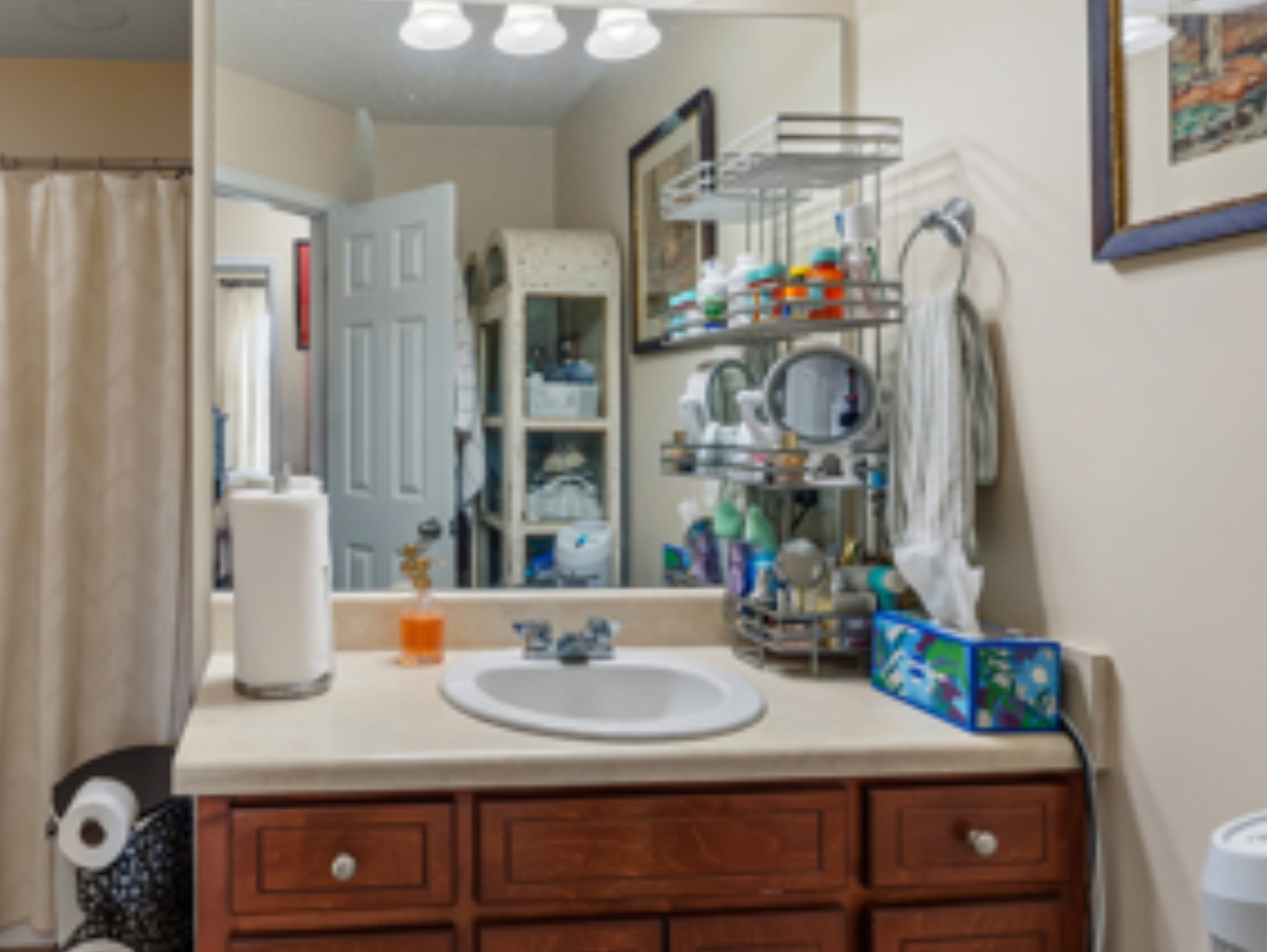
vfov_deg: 52.6
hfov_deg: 64.4
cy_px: 364
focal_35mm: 26
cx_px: 366
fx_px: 952
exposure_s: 1/30
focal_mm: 17
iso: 2500
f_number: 5.6
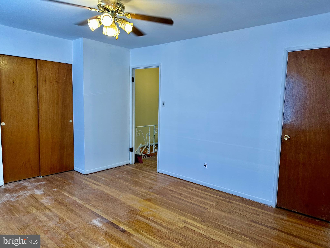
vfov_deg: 56.8
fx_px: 229
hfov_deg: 71.6
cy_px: 124
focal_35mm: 24
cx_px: 165
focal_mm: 6.86
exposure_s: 1/120
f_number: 1.78
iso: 200
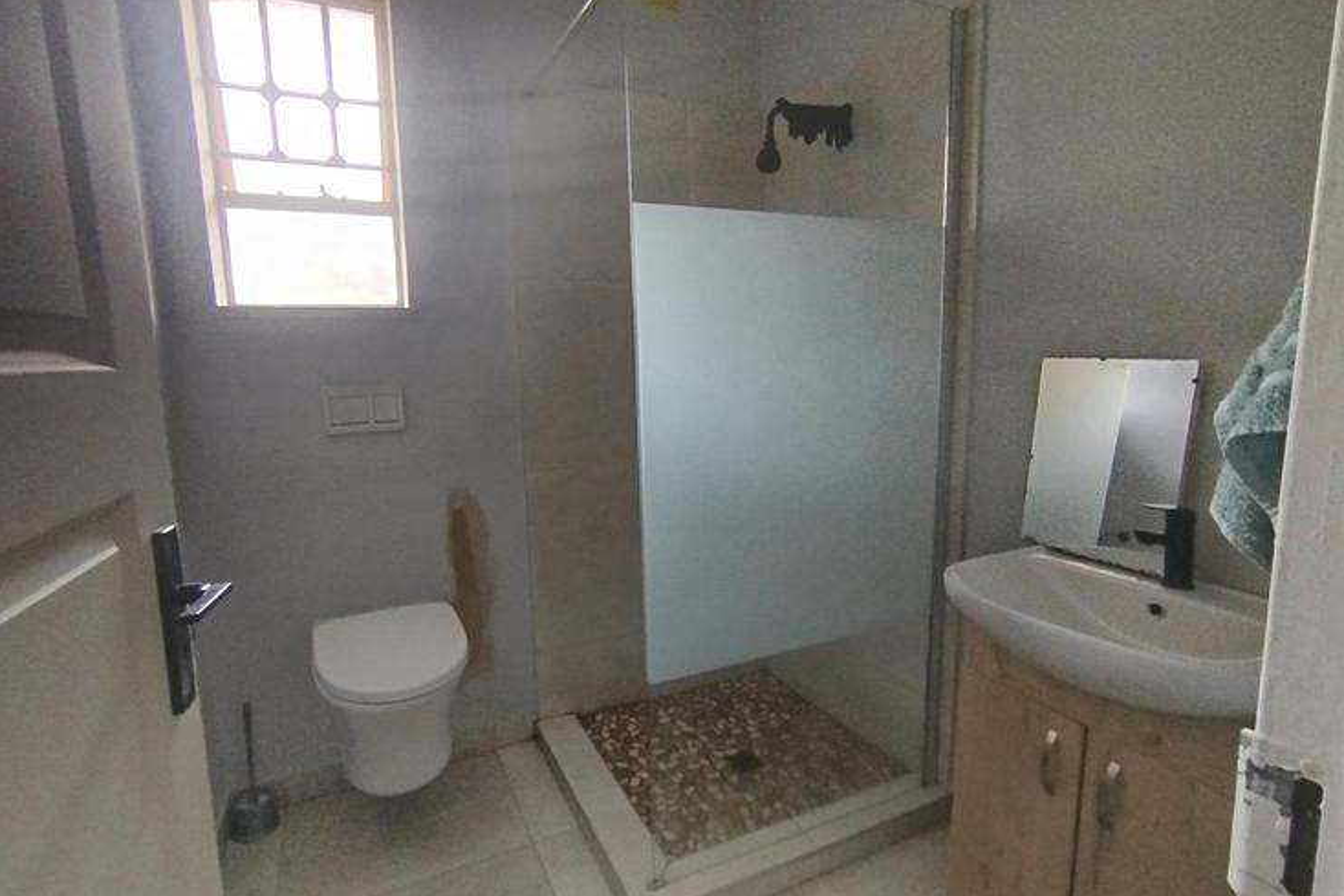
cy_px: 454
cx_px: 670
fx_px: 634
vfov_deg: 70.4
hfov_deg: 93.3
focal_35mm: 17
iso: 320
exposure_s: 1/20
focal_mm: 1.65
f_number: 2.2
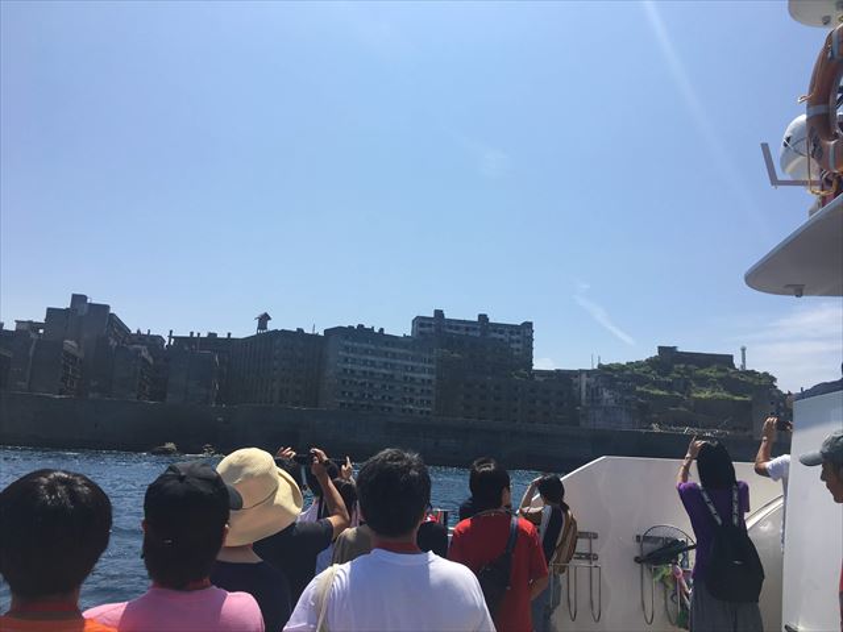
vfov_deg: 48.2
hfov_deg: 61.7
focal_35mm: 29
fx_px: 706
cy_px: 316
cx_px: 422
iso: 25
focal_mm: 4.15
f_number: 2.2
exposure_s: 1/2024
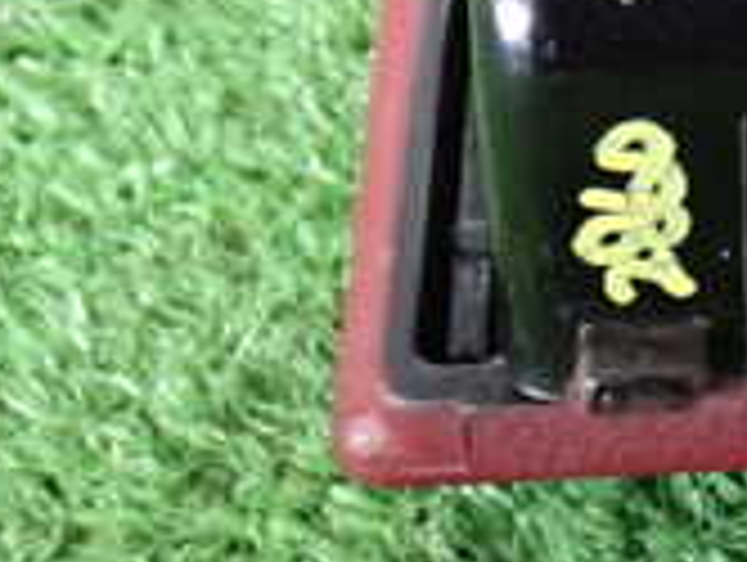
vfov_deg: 10.7
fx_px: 2961
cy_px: -63
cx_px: 999
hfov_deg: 13.8
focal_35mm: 137
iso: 640
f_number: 2.7
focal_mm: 6.83
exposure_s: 1/40
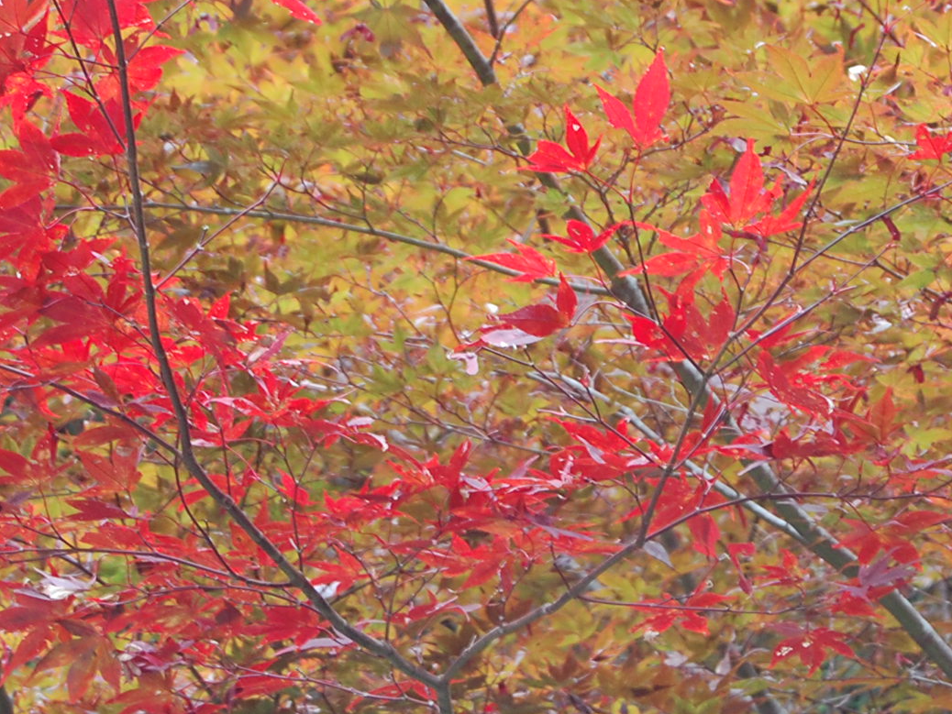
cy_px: 411
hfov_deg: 11.5
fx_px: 4733
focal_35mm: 172
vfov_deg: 8.6
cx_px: 388
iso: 400
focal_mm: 55
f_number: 5.6
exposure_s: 1/30
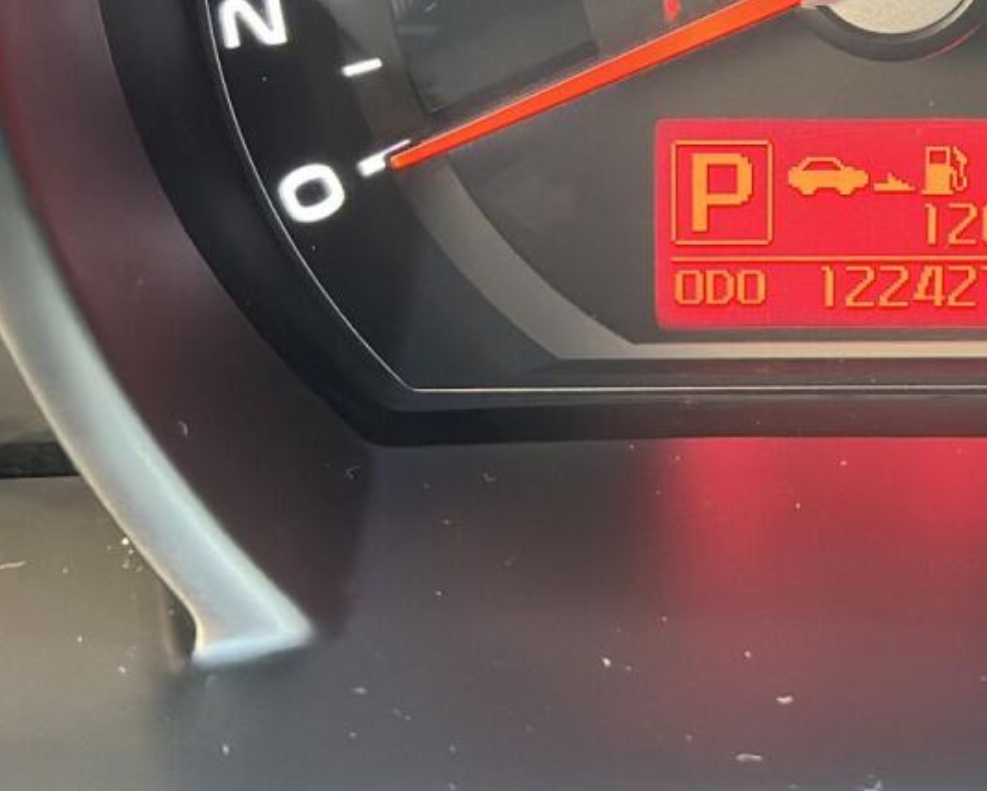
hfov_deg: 18.6
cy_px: -17
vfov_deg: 15.0
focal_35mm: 101
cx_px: 952
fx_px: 2952
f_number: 1.78
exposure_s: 1/40
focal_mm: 6.86
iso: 500
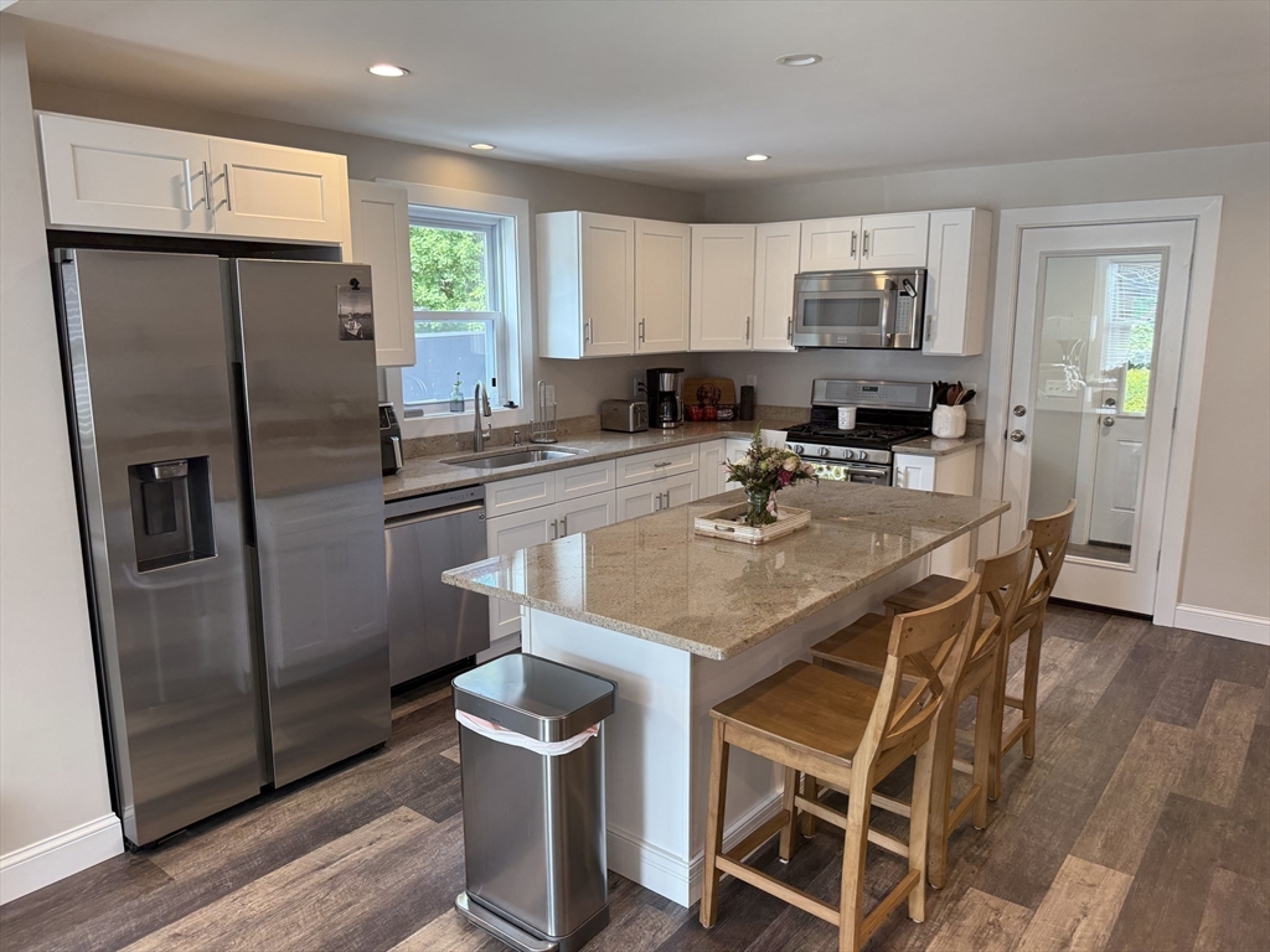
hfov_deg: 71.6
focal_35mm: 24
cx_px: 635
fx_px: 881
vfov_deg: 56.8
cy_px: 476
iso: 160
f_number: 1.78
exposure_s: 1/120
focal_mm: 6.76
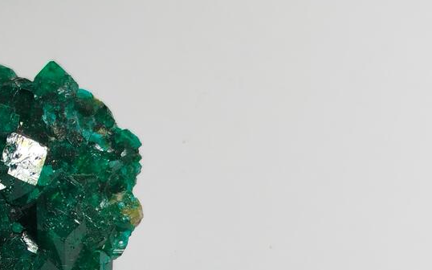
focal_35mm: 106
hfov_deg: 18.8
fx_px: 1248
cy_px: 215
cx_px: -48
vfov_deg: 12.3
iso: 50
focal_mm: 5.31
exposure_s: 1/458
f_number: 1.7
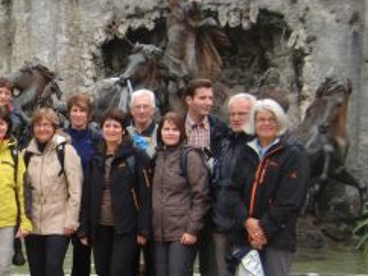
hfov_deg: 25.4
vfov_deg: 20.3
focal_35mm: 72
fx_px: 765
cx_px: -18
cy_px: 204
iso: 64
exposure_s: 1/80
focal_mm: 5.2
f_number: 3.5
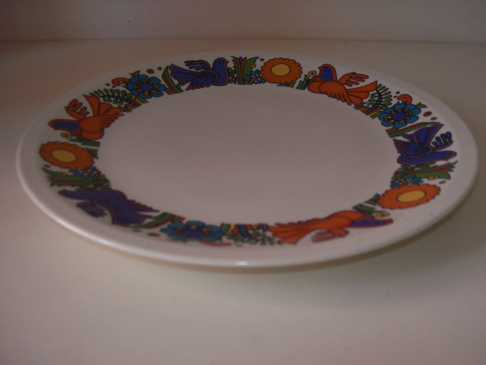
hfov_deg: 49.0
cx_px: 244
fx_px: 534
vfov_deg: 37.7
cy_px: 188
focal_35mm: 38
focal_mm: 6
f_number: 2.7
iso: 80
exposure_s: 1/64
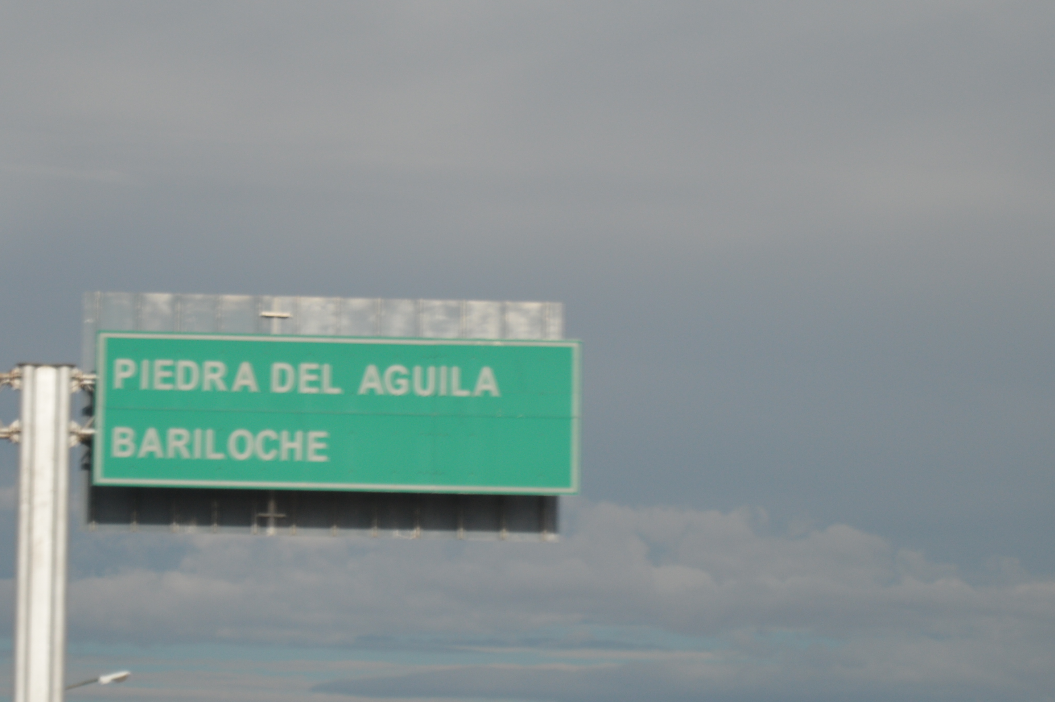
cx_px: 299
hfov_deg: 11.5
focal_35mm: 179
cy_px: 175
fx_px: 5241
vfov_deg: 7.6
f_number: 5.6
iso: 110
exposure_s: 1/125
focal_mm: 52
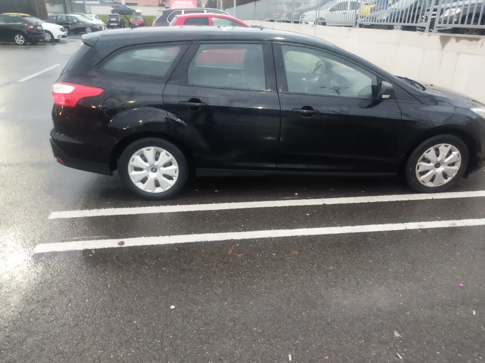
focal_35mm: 27
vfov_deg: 51.4
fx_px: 378
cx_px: 242
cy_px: 182
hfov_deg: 65.3
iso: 200
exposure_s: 1/24
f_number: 1.79
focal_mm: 4.7
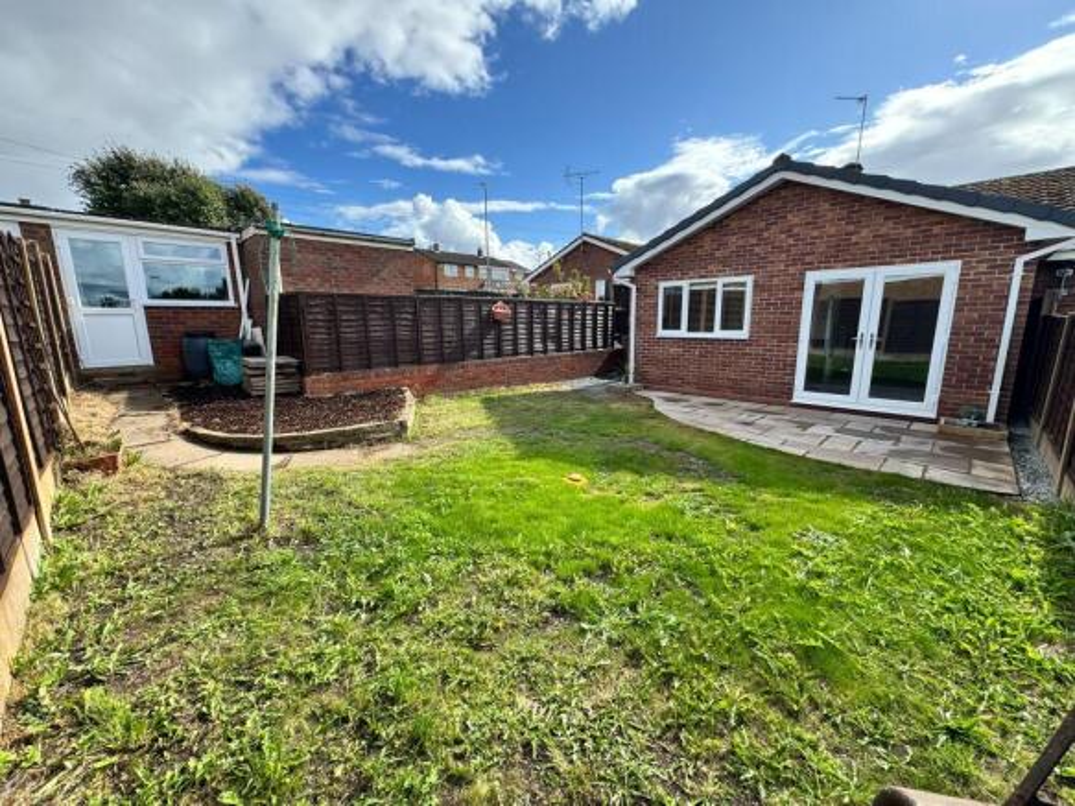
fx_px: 435
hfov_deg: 102.1
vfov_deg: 85.7
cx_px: 538
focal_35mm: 14
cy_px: 403
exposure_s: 1/610
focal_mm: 2.22
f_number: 2.2
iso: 50
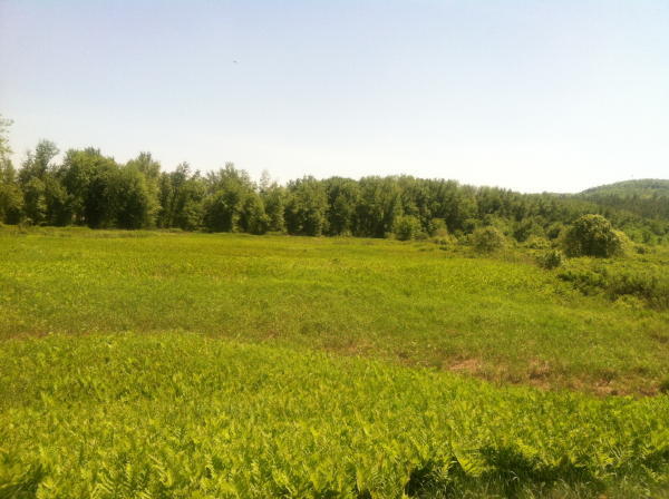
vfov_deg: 40.6
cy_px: 250
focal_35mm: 35
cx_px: 334
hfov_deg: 52.7
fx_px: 675
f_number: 2.8
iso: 80
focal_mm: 3.85
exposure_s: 1/957
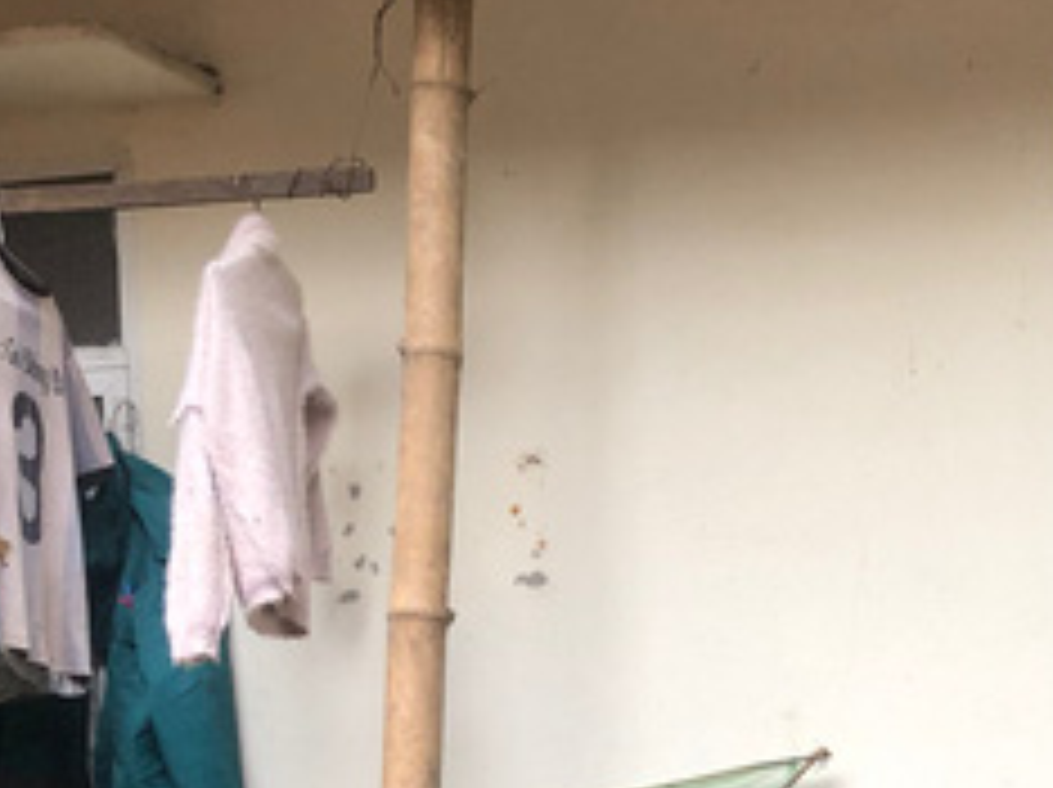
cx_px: 1292
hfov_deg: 22.6
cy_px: 943
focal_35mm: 79
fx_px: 2401
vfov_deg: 17.7
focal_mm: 3.99
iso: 32
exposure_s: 1/50
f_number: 1.8
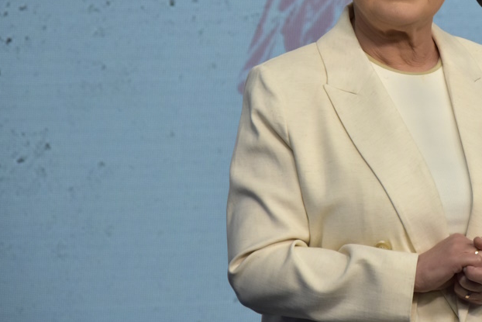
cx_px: 444
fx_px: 4070
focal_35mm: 304
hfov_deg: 6.8
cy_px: 46
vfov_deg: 4.5
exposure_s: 1/250
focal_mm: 105
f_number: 5.6
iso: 800
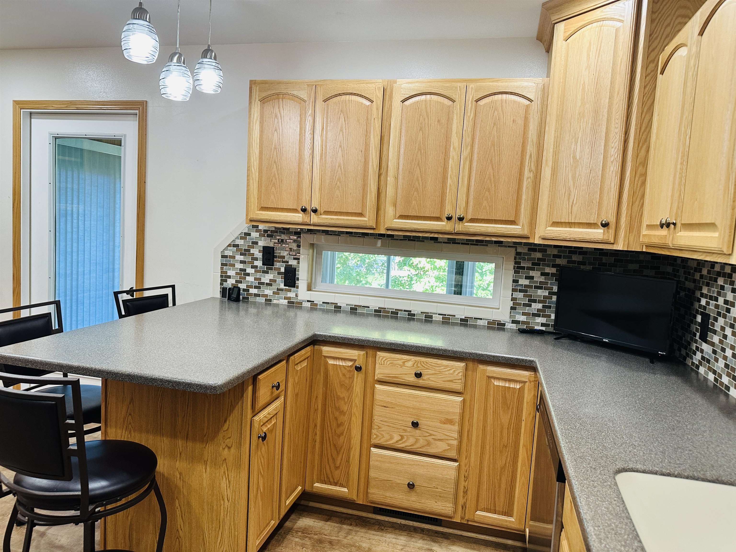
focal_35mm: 24
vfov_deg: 56.8
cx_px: 368
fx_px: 510
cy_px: 276
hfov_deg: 71.6
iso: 160
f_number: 1.78
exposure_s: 1/120
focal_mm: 6.86
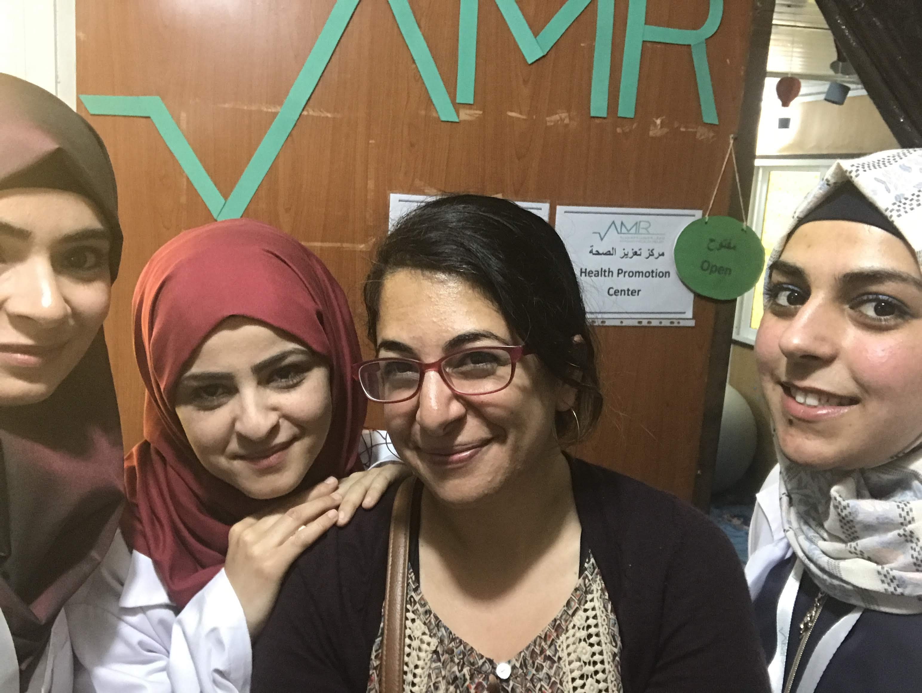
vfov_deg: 44.2
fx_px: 853
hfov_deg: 56.8
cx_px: 461
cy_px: 346
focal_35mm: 32
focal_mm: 2.87
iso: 160
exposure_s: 1/33
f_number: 2.2
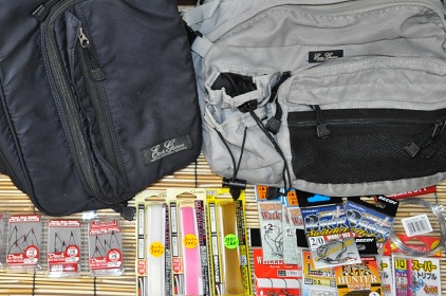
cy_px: 87
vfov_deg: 24.4
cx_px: 131
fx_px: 680
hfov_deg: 35.7
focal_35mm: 55
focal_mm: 24
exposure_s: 1/60
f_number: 4
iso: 800
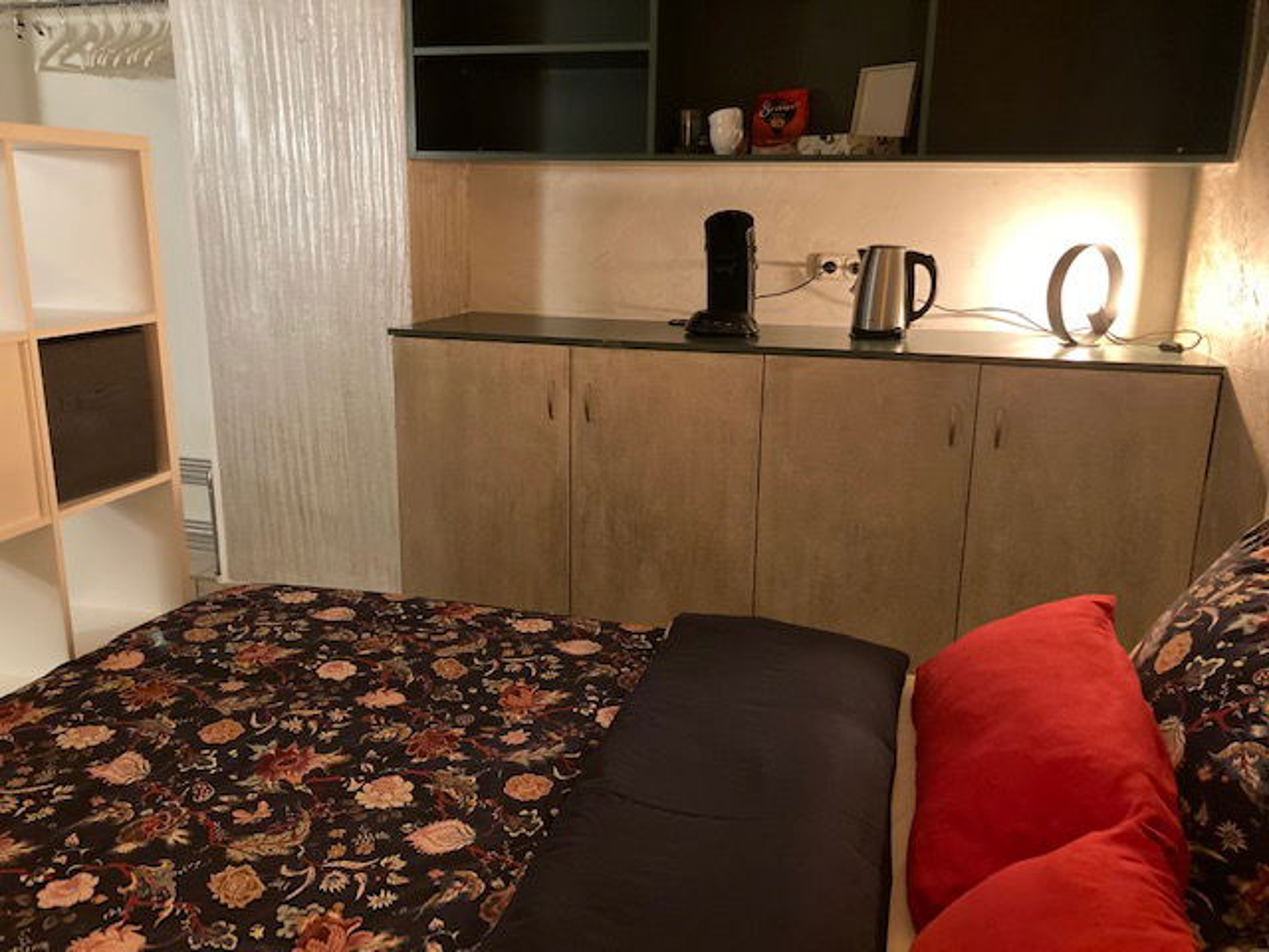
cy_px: 476
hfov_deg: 63.4
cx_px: 634
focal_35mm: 28
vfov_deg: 49.7
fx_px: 1026
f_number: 1.8
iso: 640
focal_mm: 3.99
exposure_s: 1/28
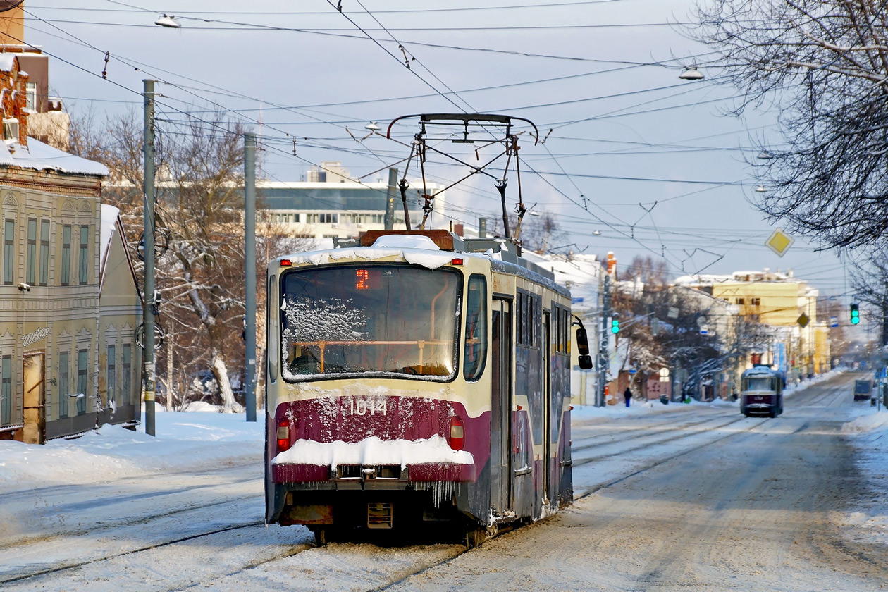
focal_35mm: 165
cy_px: 296
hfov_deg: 12.5
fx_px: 4070
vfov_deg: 8.3
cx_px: 444
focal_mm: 110
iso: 400
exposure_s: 1/1000
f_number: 5.6
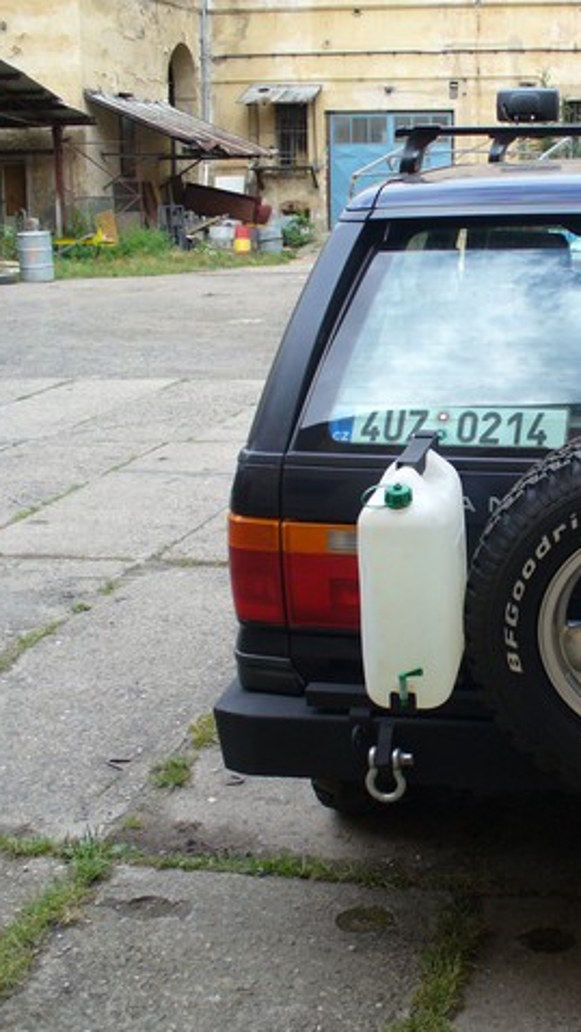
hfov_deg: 21.4
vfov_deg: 38.5
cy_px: 516
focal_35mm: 54
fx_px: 1478
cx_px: 594
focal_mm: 6.1
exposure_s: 1/320
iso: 80
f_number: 2.8
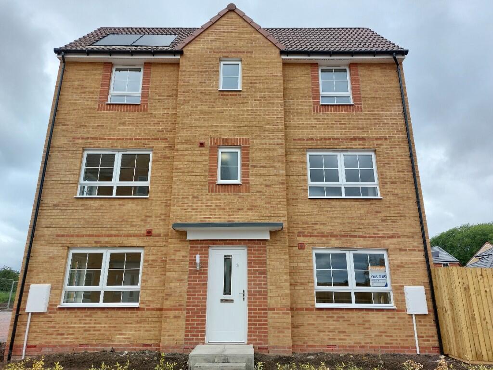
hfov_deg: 69.4
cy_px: 185
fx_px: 356
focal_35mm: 25
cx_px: 246
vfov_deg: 54.9
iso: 25
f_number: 1.8
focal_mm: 5.23
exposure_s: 1/602
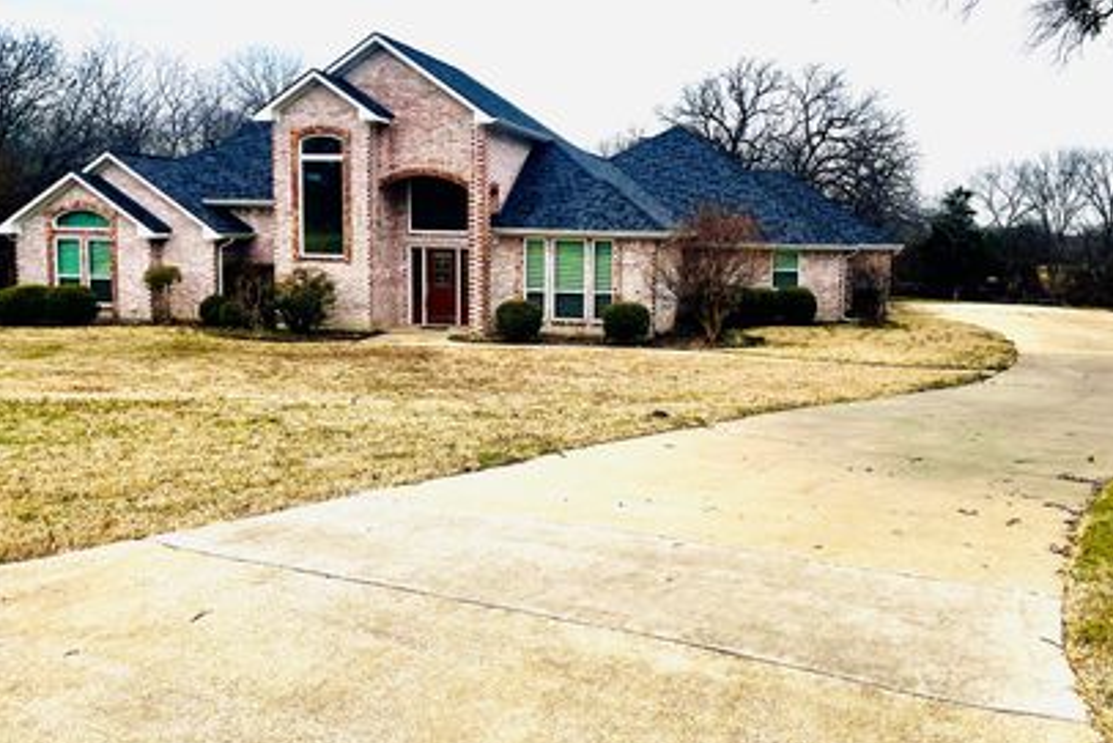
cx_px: 639
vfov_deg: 41.1
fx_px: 990
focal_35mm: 32
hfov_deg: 58.4
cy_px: 336
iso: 32
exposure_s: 1/831
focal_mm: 5.1
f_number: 1.6
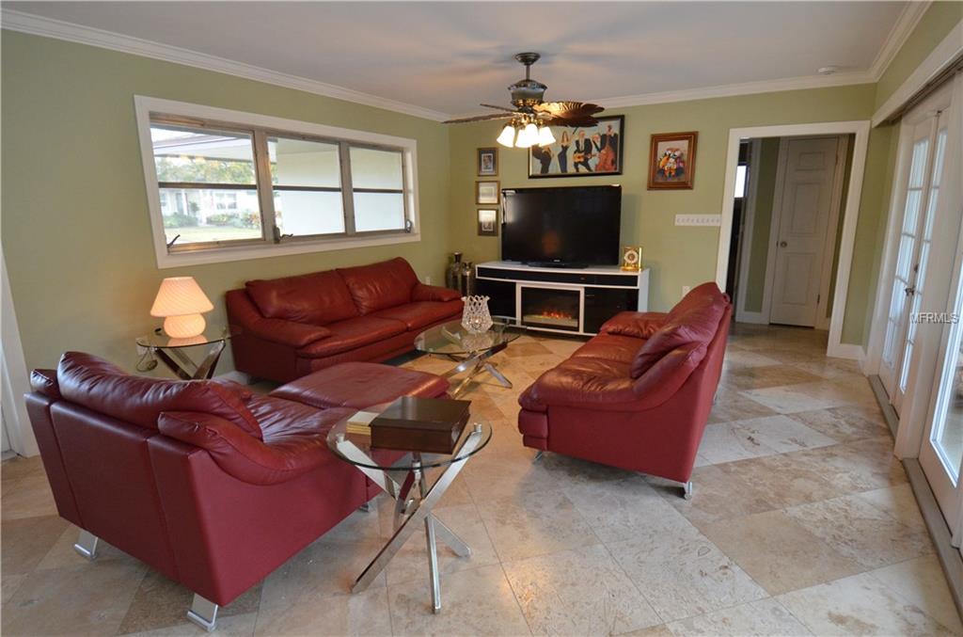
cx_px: 482
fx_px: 520
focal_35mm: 20
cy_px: 318
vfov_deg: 62.9
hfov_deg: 85.6
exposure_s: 1/100
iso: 1600
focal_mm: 13
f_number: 5
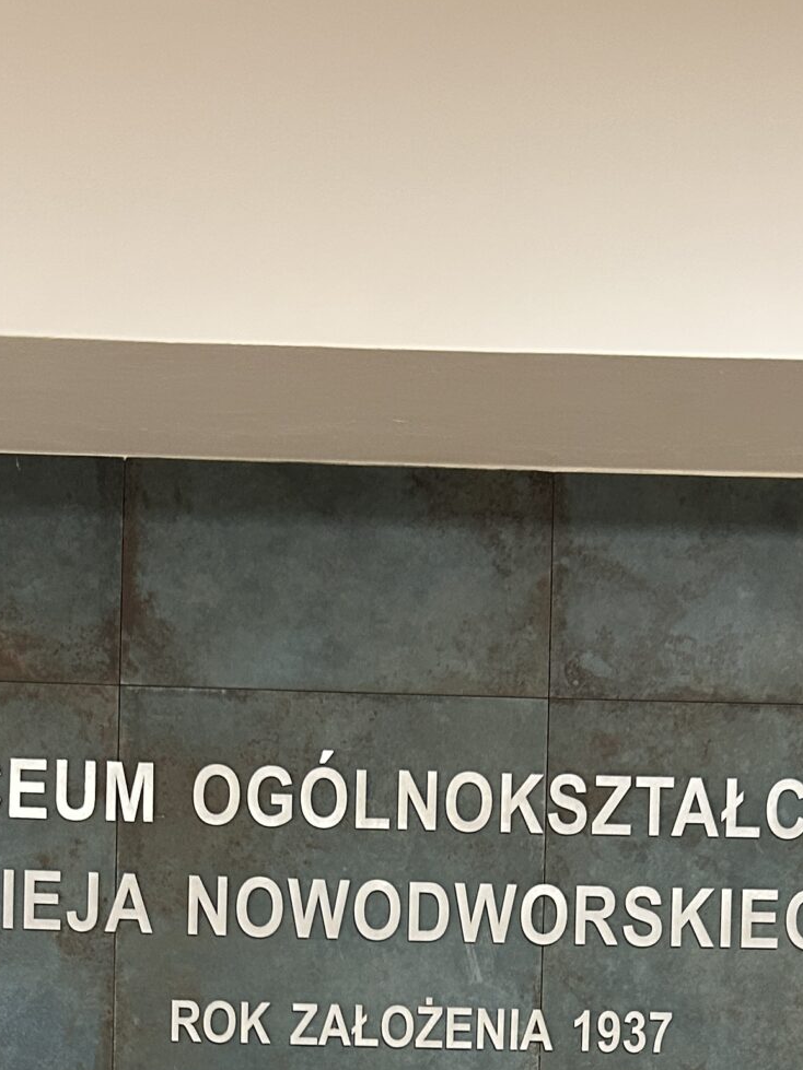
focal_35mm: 68
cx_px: 358
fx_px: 2104
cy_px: 1360
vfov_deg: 25.1
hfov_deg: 21.6
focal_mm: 5.7
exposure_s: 1/50
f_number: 1.5
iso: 200
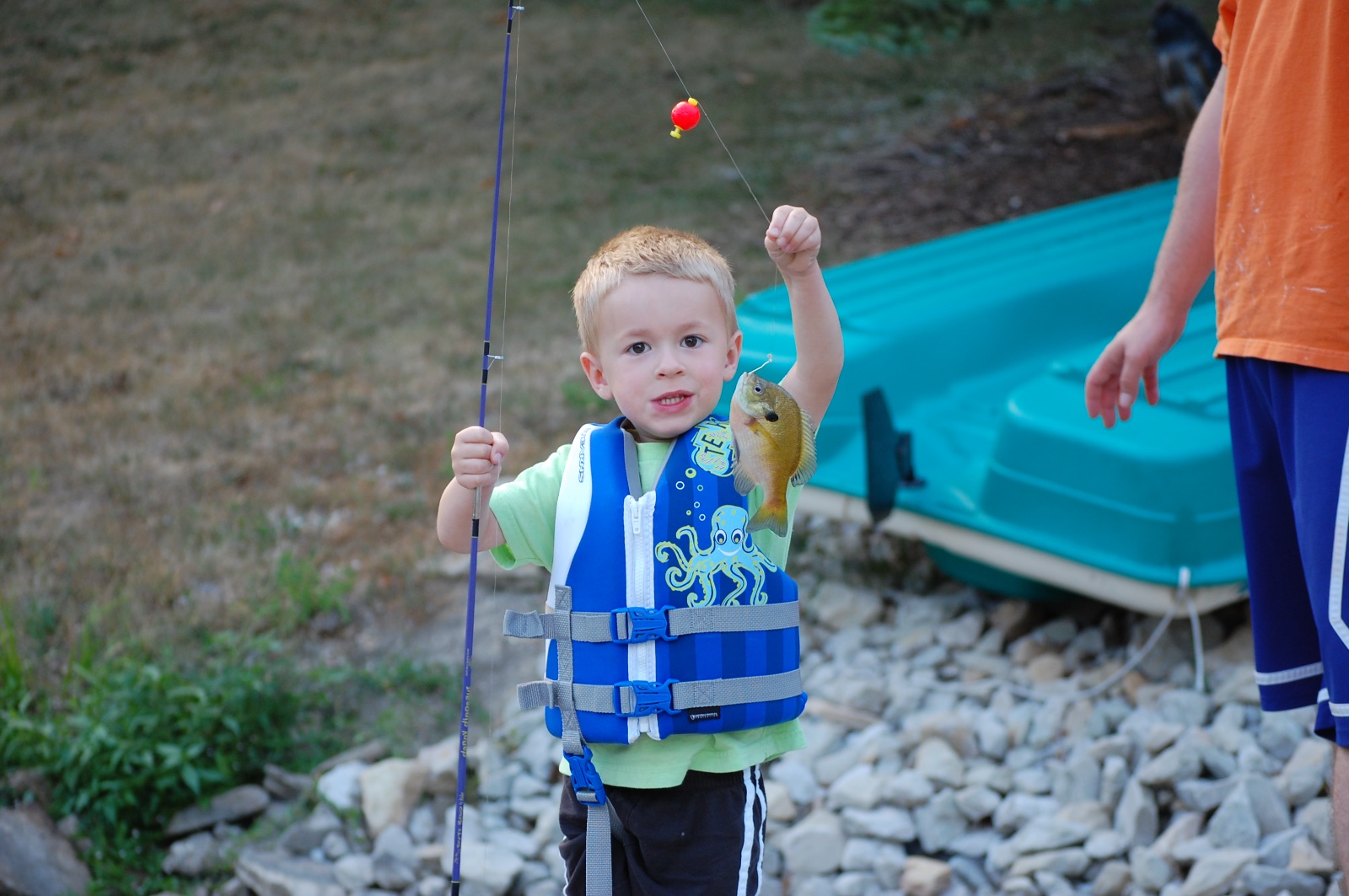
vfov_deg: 13.0
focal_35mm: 105
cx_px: 674
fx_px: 3930
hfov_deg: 19.5
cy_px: 448
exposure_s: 1/125
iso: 400
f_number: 4.2
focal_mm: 70
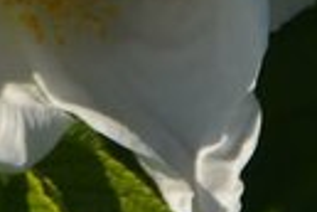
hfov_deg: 2.5
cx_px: -25
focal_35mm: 832
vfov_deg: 1.6
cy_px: -338
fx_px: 7326
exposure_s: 1/800
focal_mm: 70
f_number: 4
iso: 100
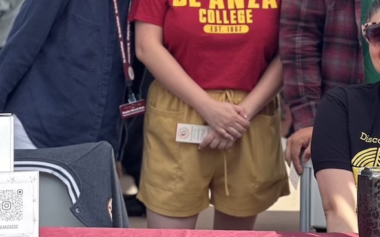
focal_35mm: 125
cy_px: 24
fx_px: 1294
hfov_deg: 16.7
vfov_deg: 10.4
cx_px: 244
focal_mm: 9
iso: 32
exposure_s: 1/172
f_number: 2.8
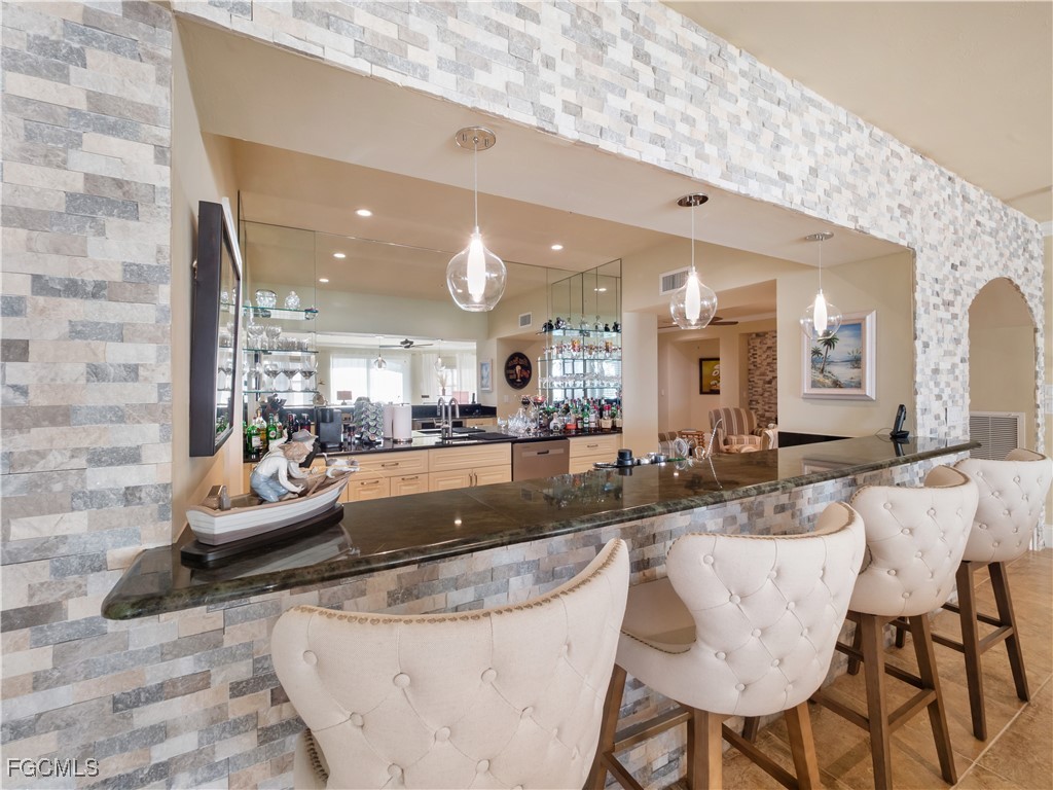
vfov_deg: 85.7
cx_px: 526
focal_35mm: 14
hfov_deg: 102.1
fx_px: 426
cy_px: 395
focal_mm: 7
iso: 200
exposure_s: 1/4
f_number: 7.1
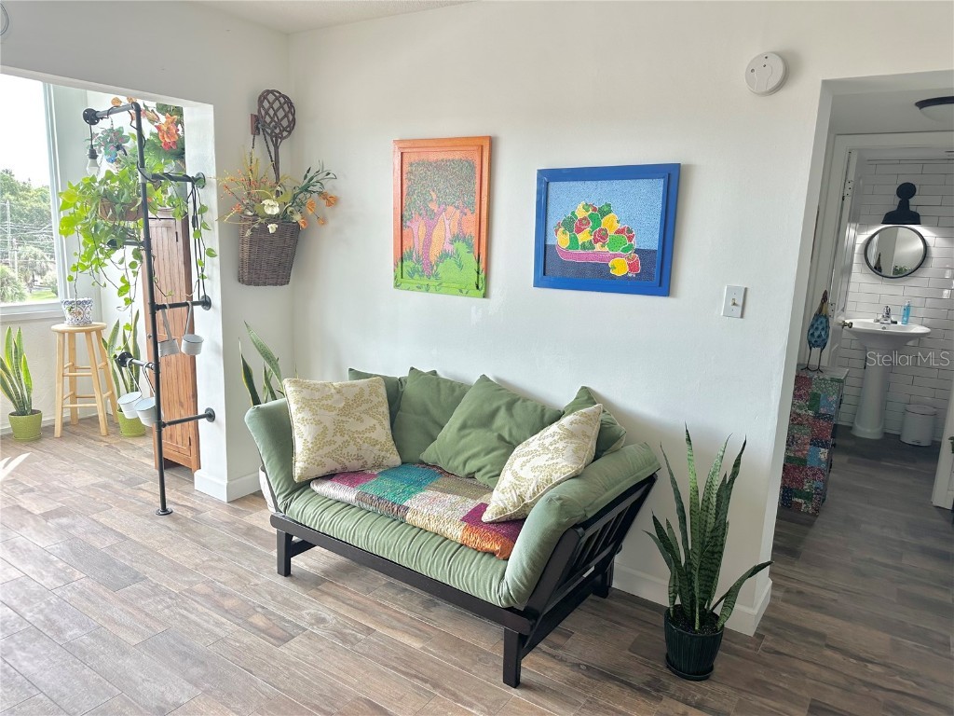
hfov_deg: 71.6
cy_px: 358
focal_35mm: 24
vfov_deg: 56.8
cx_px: 477
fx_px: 661
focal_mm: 6.86
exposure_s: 1/120
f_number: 1.78
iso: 80
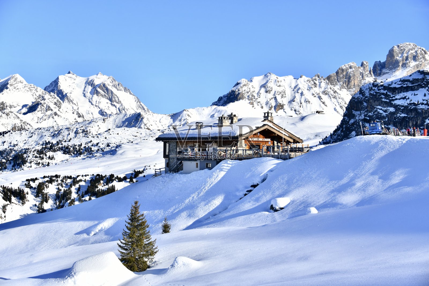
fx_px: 739
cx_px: 214
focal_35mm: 62
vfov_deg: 21.9
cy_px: 143
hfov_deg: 32.4
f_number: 5
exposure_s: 1/4000
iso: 500
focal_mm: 62
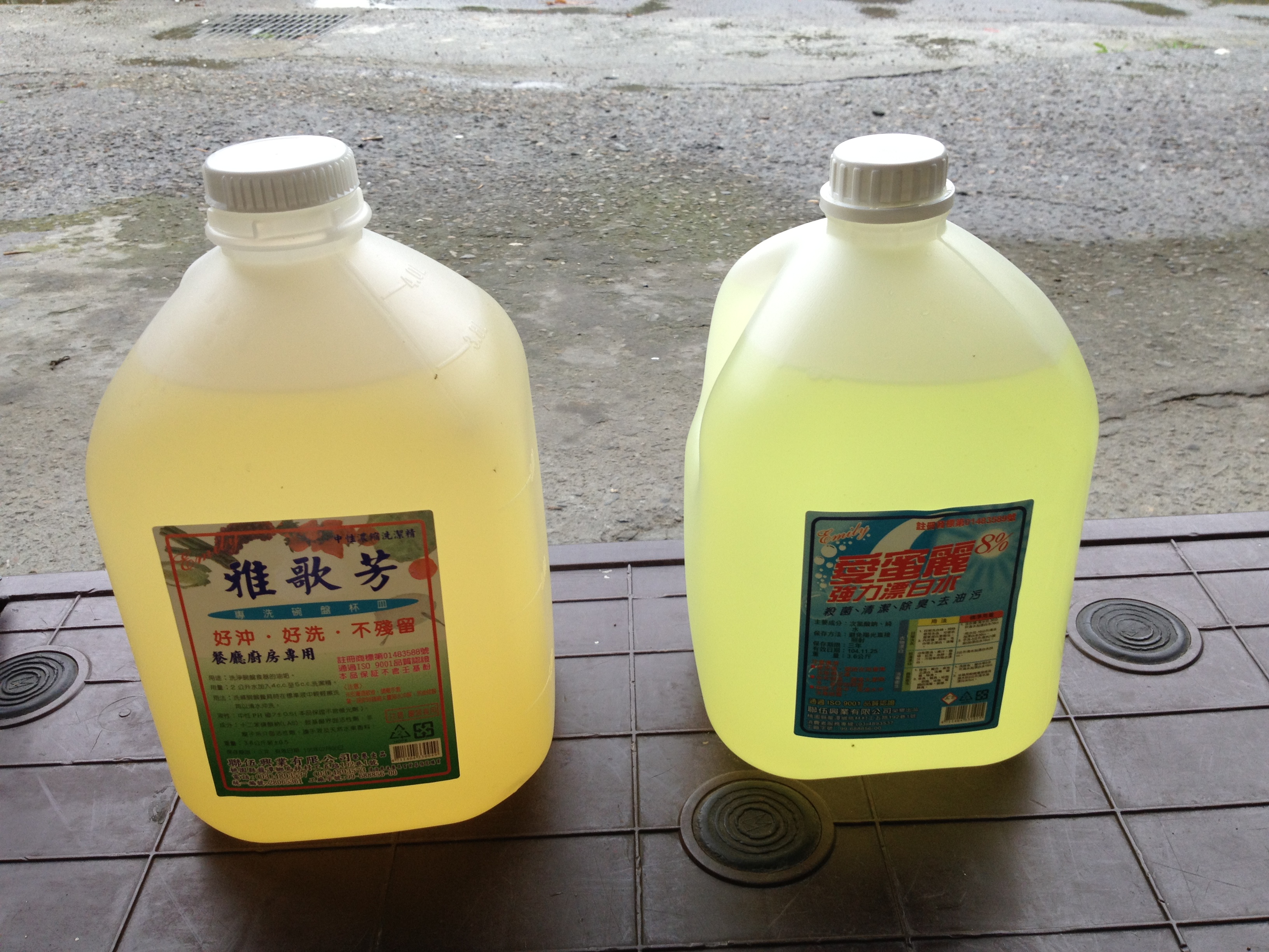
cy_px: 476
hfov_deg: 52.6
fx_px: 1283
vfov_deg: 40.7
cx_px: 634
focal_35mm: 35
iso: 50
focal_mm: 4.28
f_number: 2.4
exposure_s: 1/287
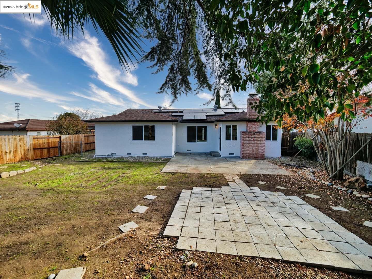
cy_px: 140
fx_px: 150
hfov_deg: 102.1
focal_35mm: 14
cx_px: 186
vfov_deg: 85.7
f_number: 4
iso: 125
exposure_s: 1/320
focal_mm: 7
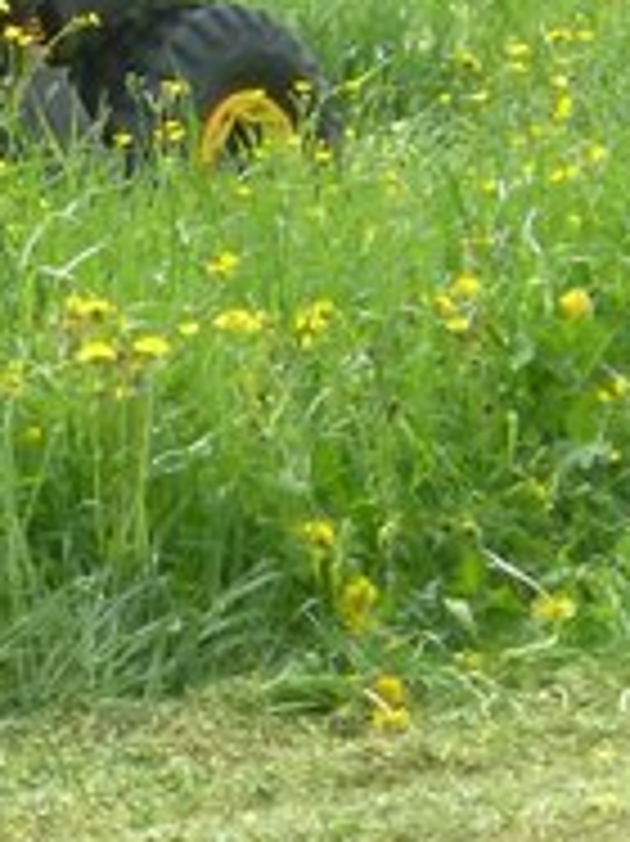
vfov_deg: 2.2
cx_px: -387
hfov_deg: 1.7
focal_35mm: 897
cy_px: -194
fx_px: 21792
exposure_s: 1/400
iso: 160
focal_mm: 34.4
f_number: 4.6
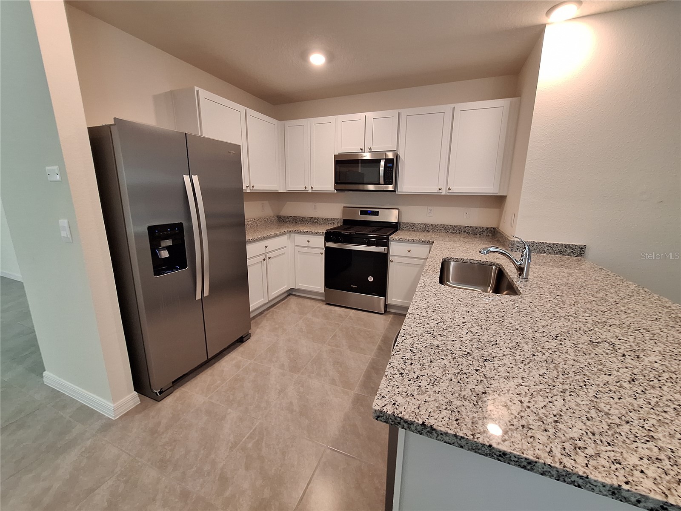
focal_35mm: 13
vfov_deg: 89.9
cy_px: 256
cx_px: 340
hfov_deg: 106.2
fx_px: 256
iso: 125
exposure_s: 1/40
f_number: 2.2
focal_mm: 1.74
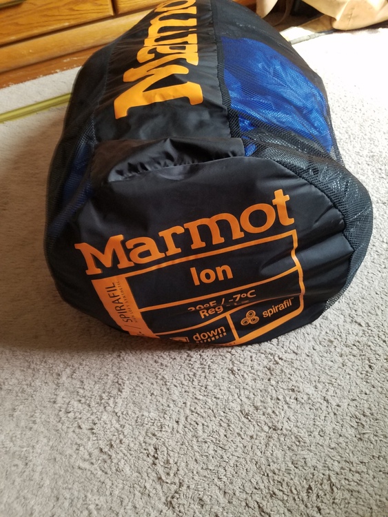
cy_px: 258
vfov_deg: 67.3
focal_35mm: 26
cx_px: 194
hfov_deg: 53.1
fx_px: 388
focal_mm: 4.2
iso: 200
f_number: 1.7
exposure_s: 1/24
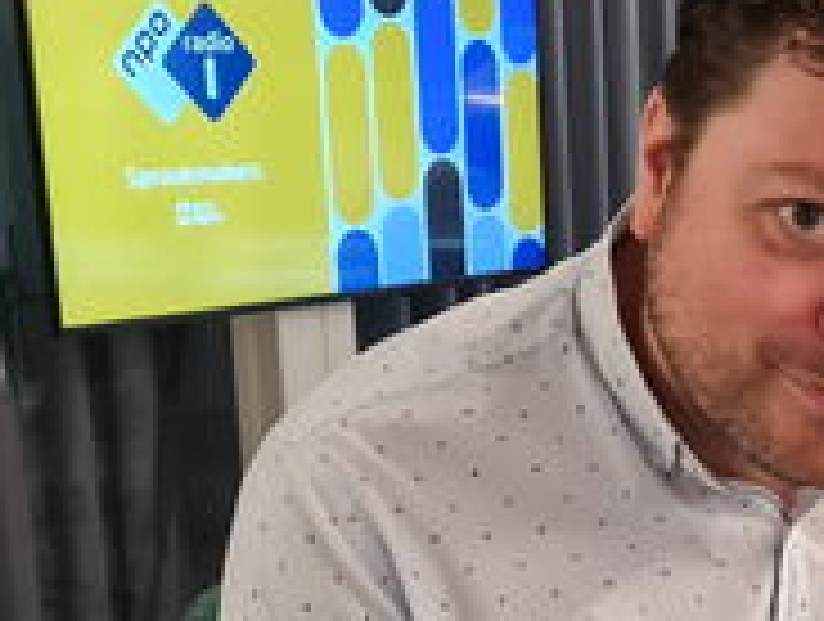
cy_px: 531
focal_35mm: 80
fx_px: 1908
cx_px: 716
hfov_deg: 23.8
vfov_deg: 18.3
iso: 320
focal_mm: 5.4
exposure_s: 1/50
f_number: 1.8
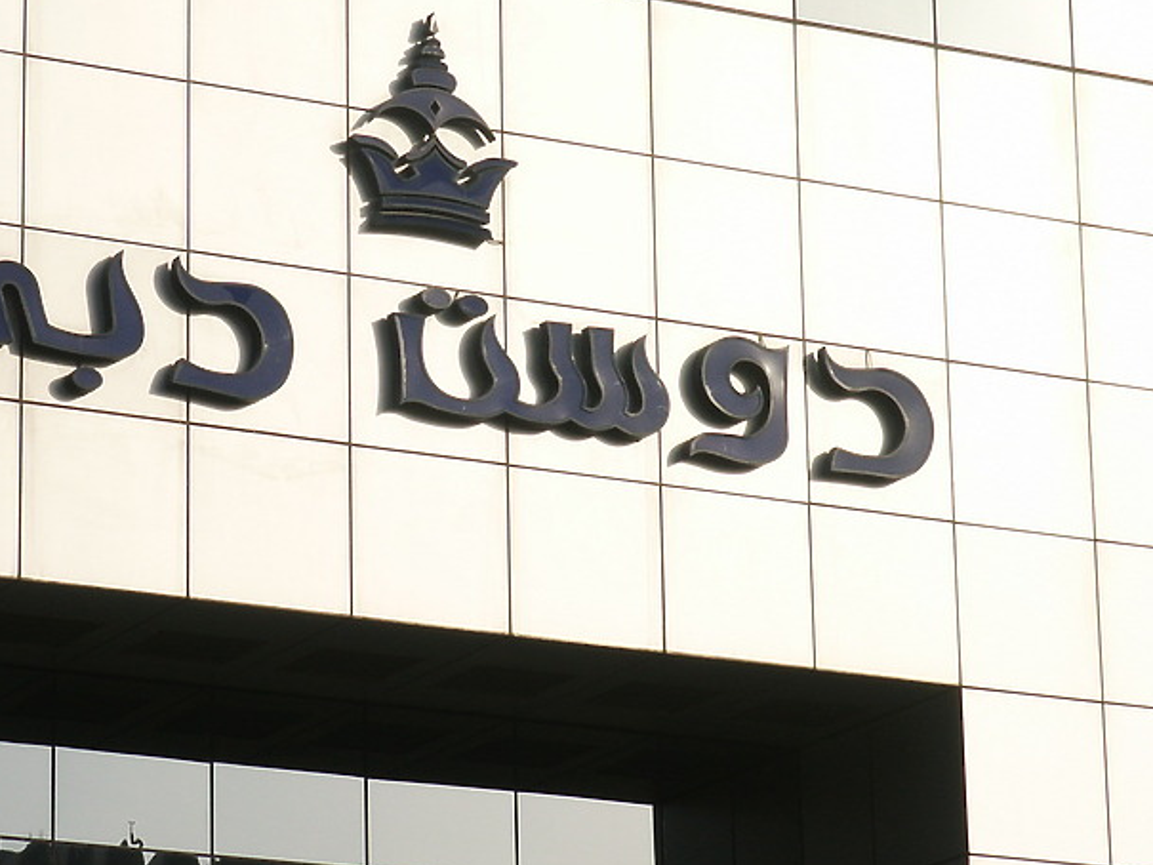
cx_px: 414
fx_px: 5597
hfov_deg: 11.8
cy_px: 359
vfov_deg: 8.8
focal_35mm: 168
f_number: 8
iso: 64
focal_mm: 23.11
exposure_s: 1/350
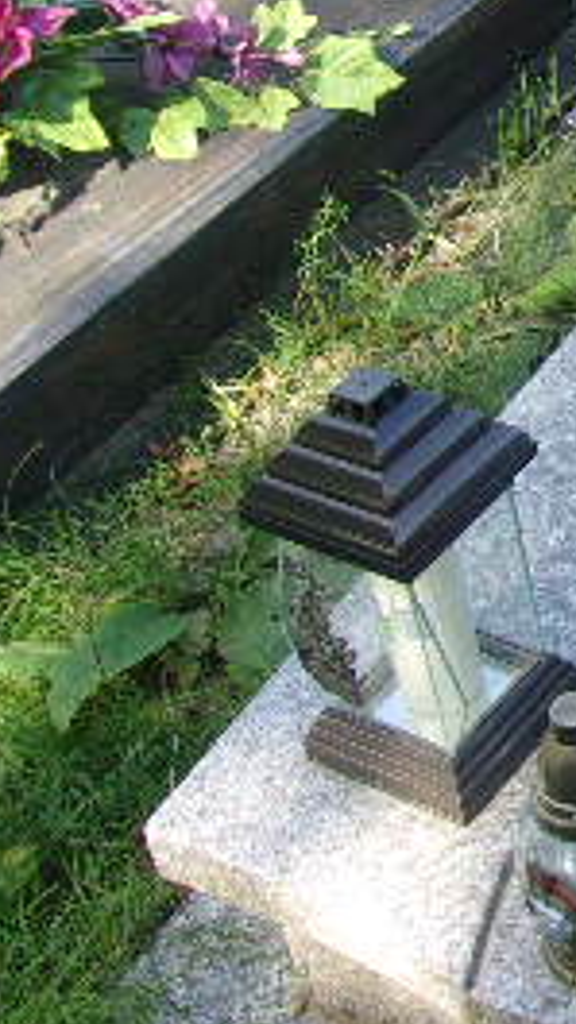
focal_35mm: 71
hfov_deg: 14.8
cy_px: 263
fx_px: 1928
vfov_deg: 29.3
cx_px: 1032
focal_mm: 4.9
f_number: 3
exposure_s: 1/200
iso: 80
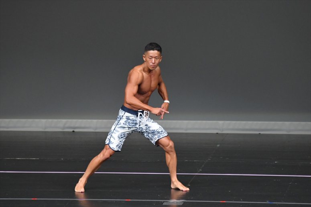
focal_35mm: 345
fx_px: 2979
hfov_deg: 6.0
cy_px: 104
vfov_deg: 4.0
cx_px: 156
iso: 4000
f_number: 5.6
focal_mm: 230
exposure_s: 1/400
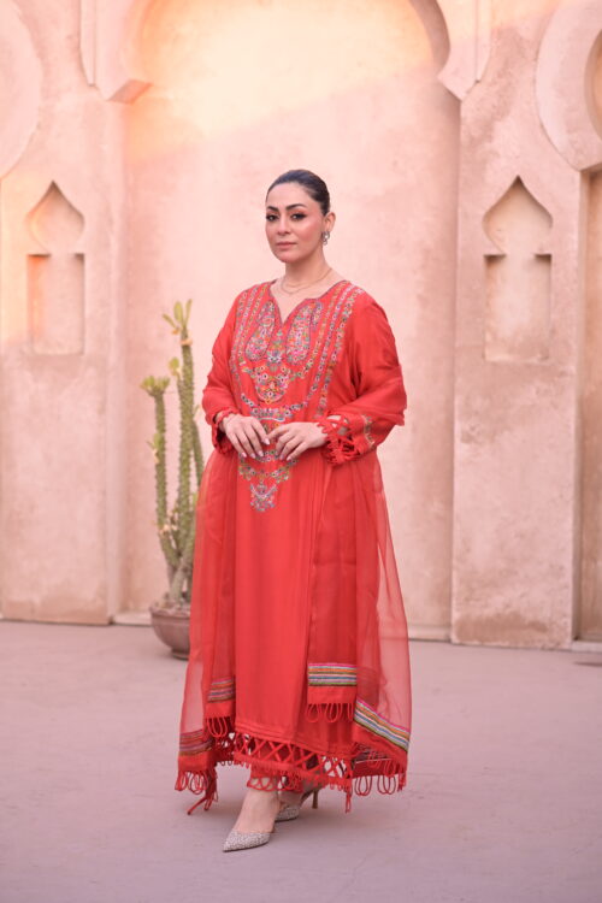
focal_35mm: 85
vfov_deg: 23.9
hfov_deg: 16.1
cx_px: 301
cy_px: 452
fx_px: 2132
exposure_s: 1/640
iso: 320
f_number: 2.8
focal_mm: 85
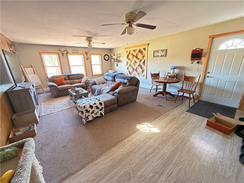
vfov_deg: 85.7
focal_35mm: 14
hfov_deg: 102.1
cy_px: 92
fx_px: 99
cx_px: 122
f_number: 2.2
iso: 640
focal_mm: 2.22
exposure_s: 1/30
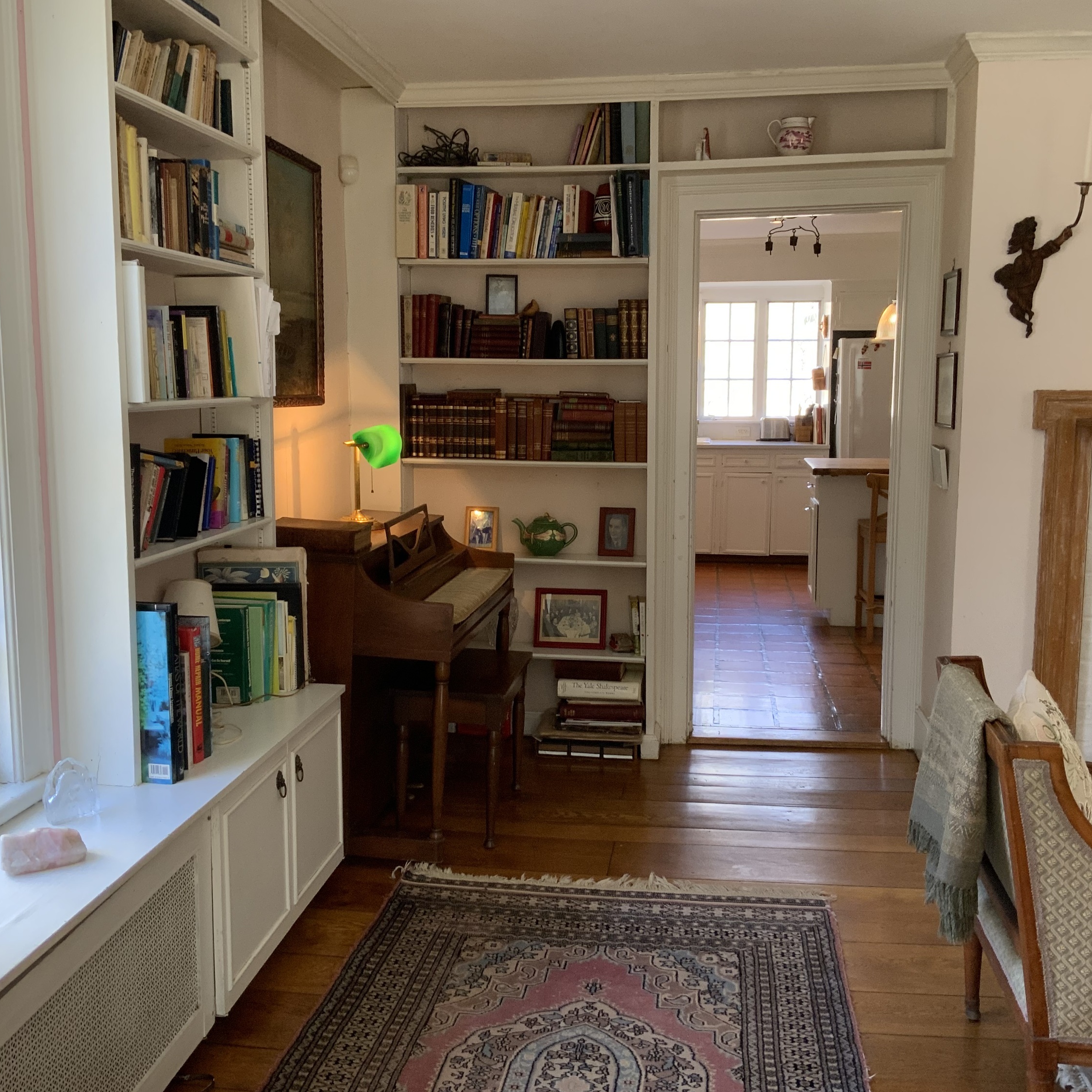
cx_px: 562
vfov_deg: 47.2
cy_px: 534
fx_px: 1249
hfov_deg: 47.2
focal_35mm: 35
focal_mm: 3
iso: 64
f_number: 1.8
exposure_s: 1/60
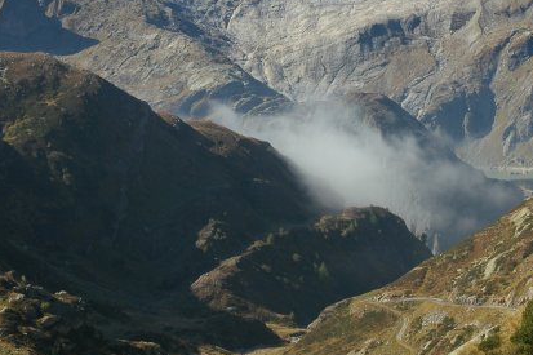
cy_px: 85
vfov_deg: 15.3
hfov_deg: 22.8
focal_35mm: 89
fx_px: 1317
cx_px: 356
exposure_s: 1/250
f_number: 10
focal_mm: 34
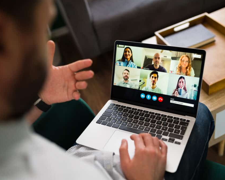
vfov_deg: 37.3
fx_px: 266
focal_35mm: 40
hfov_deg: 45.6
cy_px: 89
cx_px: 131
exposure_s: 1/160
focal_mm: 35
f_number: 1.8
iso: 400
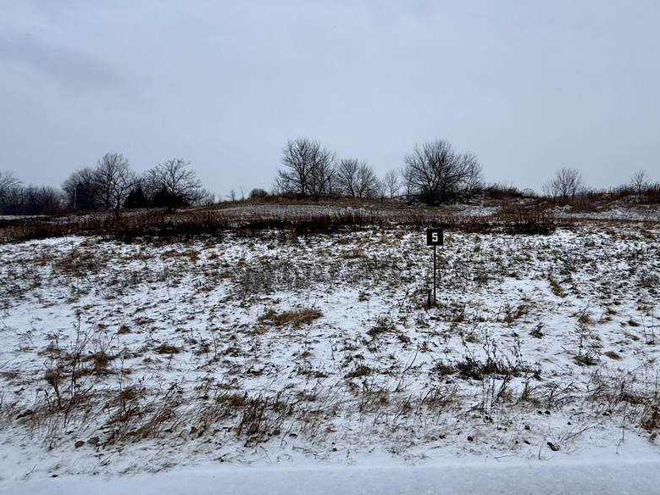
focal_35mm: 23
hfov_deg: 72.3
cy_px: 189
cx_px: 426
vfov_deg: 58.2
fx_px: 438
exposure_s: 1/1001
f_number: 2.2
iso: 50
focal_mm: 2.22
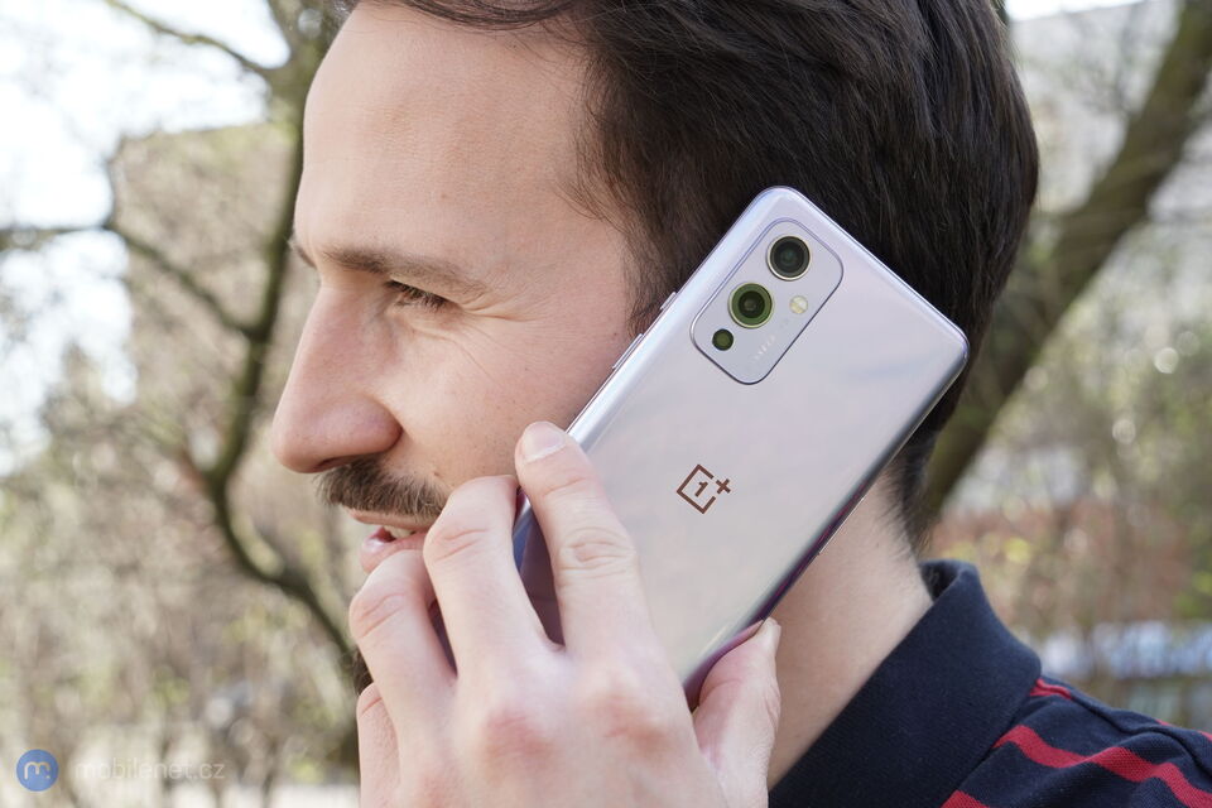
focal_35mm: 57
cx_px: 606
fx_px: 1919
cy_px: 404
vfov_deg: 23.8
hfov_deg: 35.1
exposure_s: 1/200
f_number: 8
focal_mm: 57
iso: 640
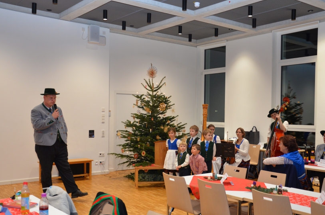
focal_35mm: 40
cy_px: 118
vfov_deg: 33.2
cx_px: 165
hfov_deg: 48.5
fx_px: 360
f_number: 4
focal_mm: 24
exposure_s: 1/60
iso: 800
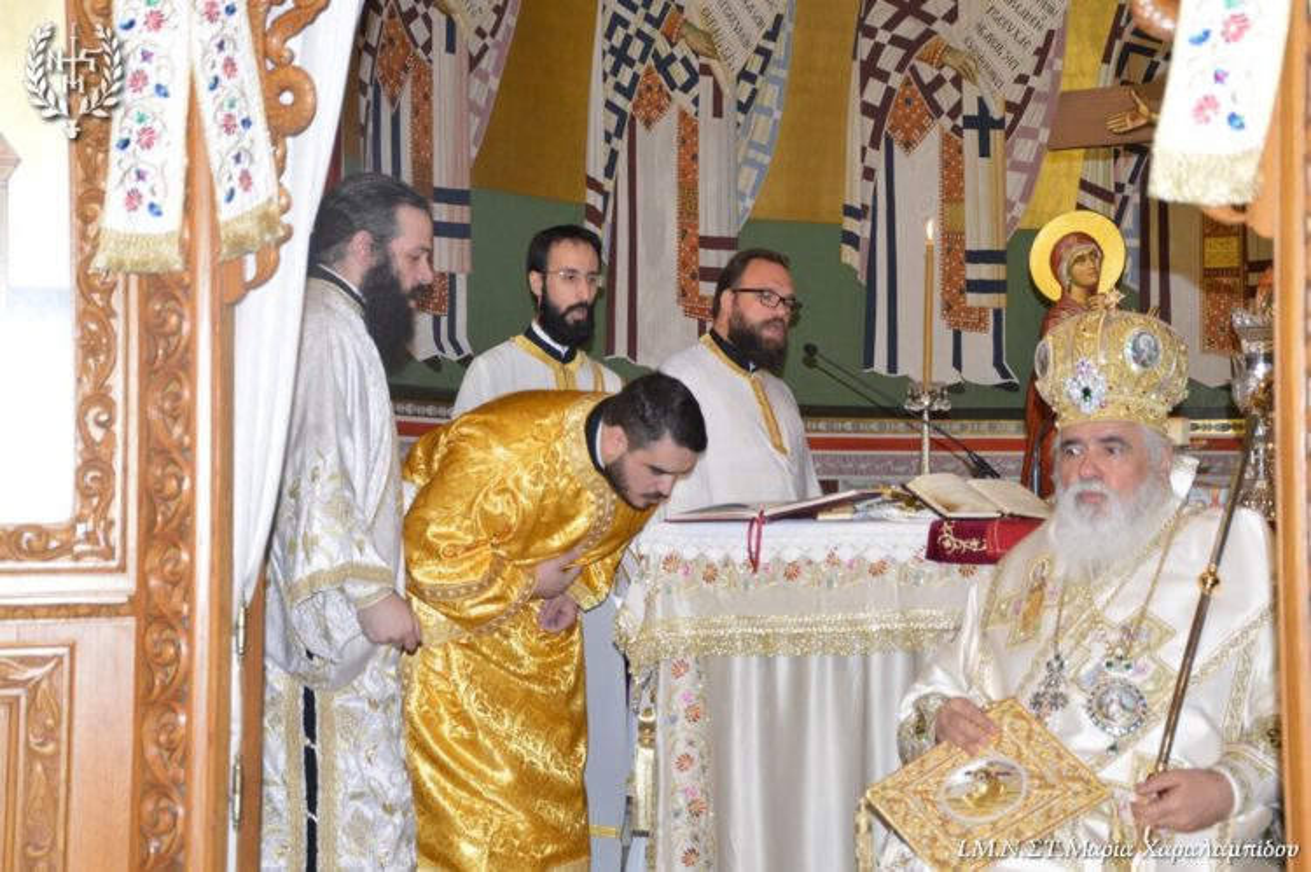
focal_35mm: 60
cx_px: 656
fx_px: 2183
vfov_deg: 22.6
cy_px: 436
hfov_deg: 33.4
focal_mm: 40
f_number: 4.5
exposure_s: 1/60
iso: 900
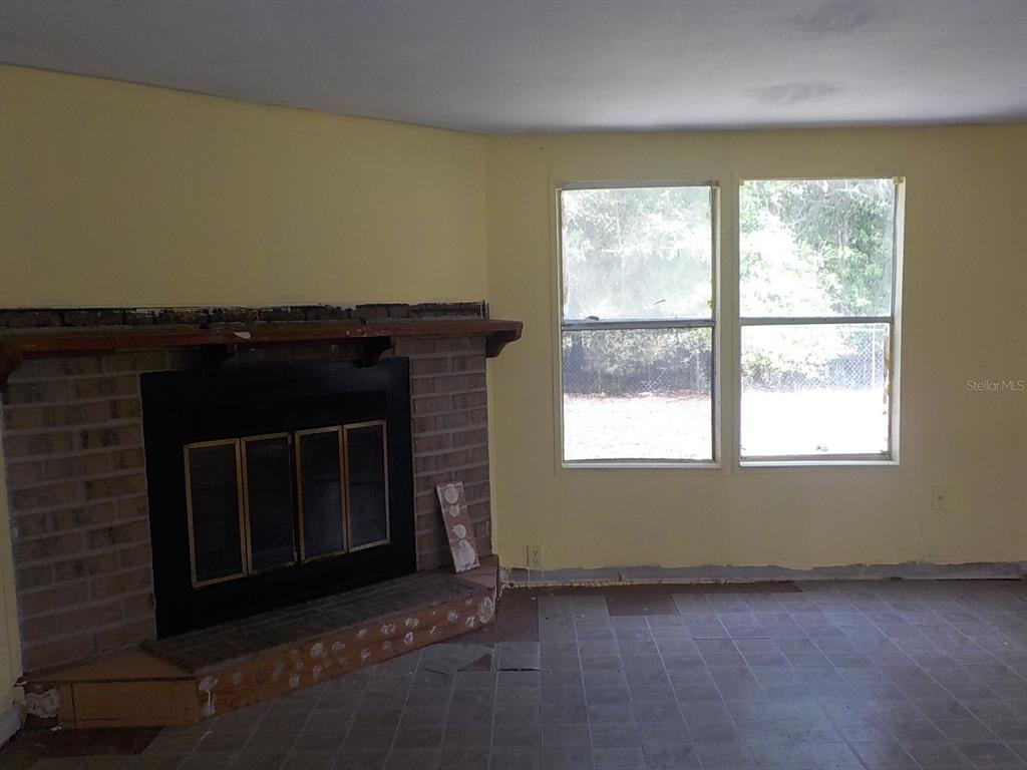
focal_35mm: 30
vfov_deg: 46.8
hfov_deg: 60.0
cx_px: 514
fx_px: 890
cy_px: 385
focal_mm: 4.1
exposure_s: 1/80
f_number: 3.3
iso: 125
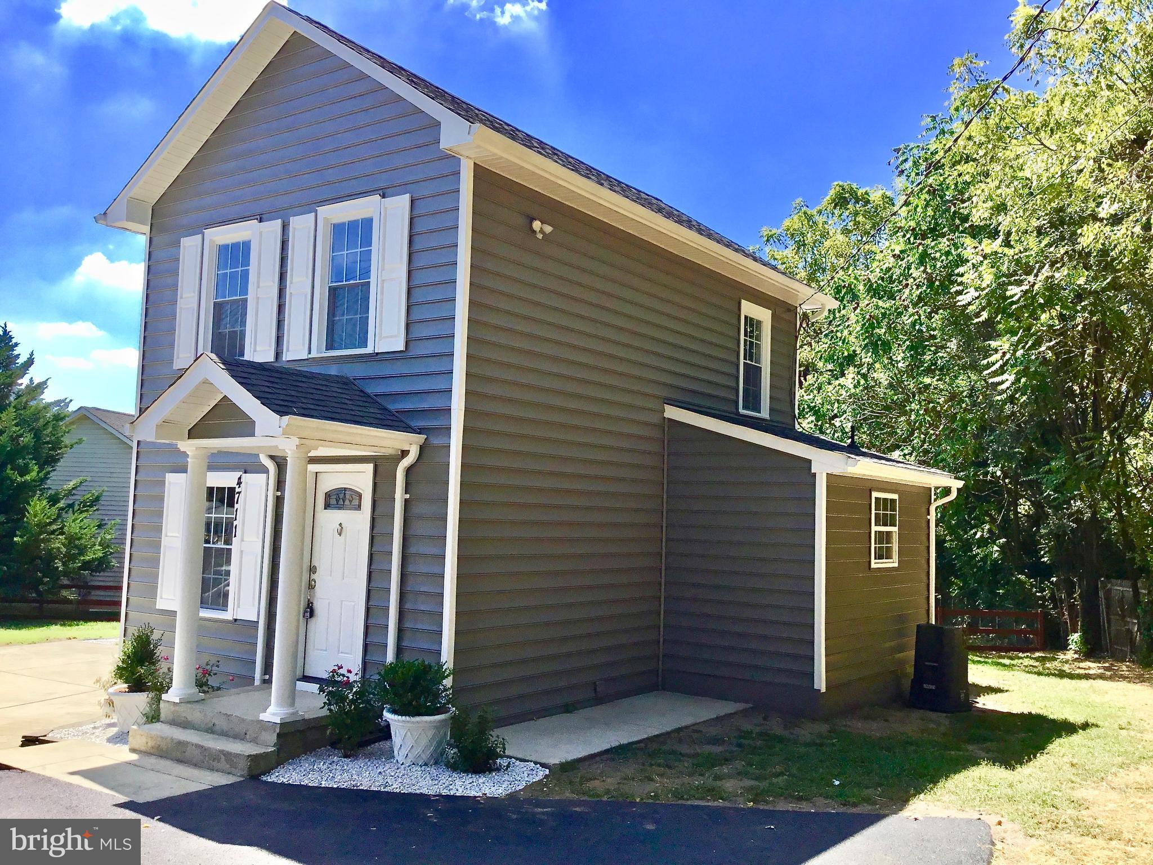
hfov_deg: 58.4
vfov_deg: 45.4
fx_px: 1033
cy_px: 432
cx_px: 576
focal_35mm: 31
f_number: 2.4
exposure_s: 1/936
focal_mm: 3.3
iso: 25
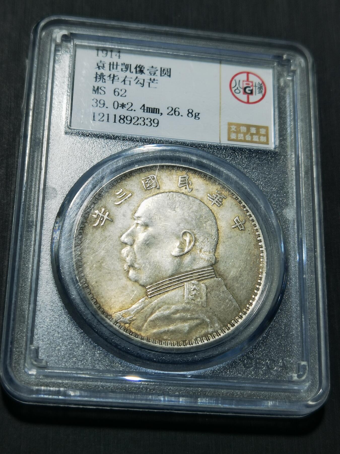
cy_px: 227
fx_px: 773
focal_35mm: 59
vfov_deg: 32.7
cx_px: 170
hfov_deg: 24.8
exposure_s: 1/100
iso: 50
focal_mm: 6.67
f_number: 1.9
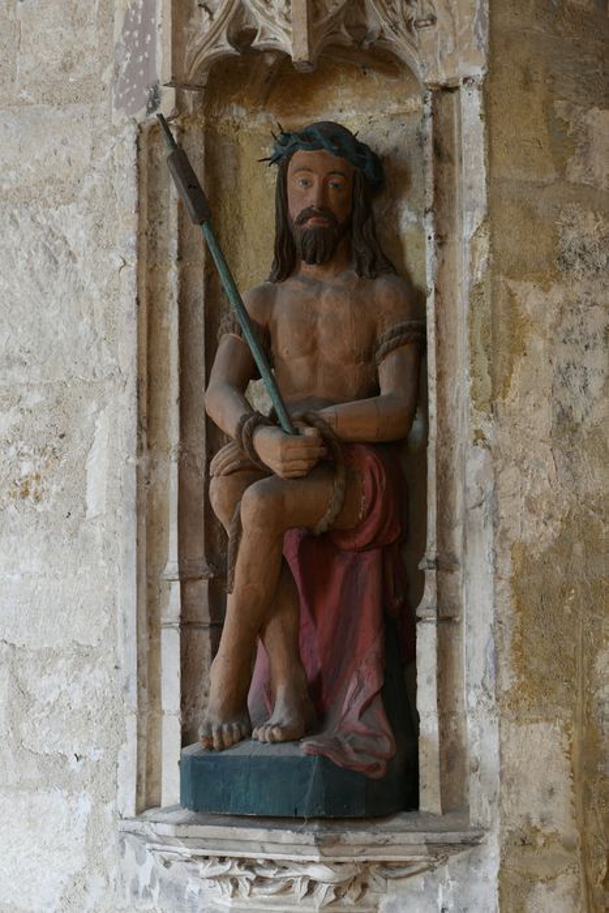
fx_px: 2156
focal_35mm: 85
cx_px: 304
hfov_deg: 16.1
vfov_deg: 23.9
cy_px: 456
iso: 64
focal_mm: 85
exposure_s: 30
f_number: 8
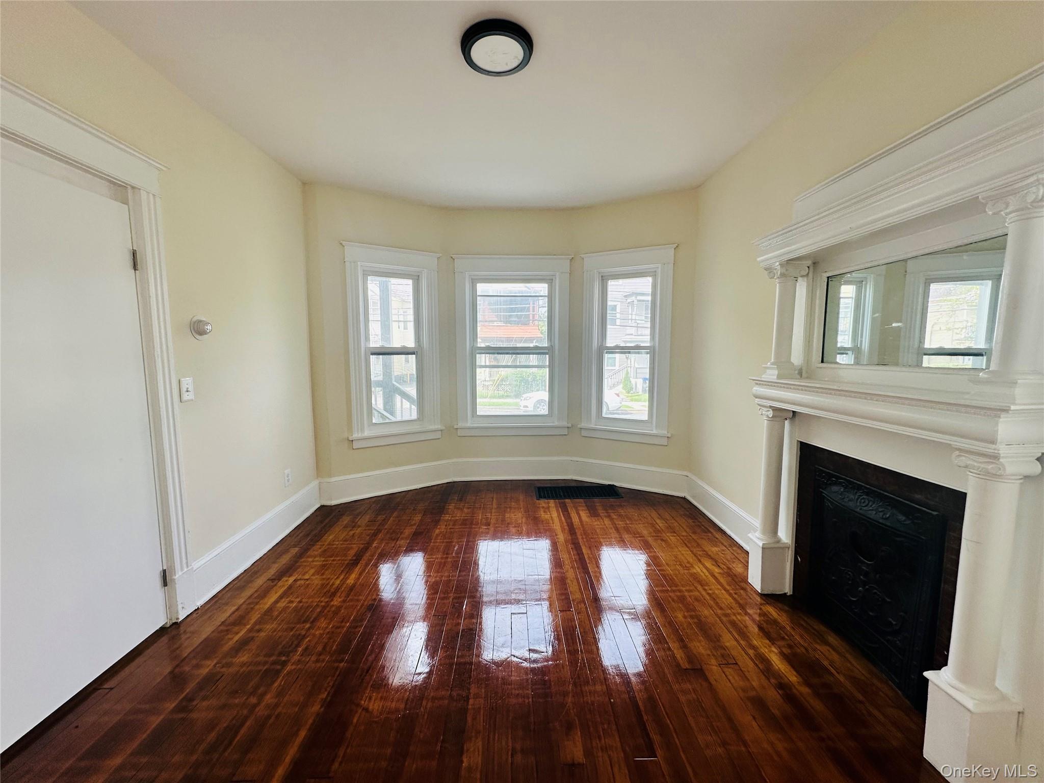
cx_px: 522
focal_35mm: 14
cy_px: 392
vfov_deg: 85.7
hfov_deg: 102.1
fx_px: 422
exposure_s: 1/120
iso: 64
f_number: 2.2
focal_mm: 2.22
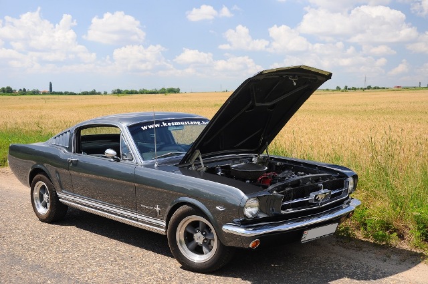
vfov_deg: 29.8
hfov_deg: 43.7
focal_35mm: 45
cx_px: 214
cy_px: 142
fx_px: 534
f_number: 6.3
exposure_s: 1/160
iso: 200
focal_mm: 30
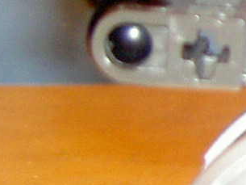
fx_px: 1863
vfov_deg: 5.7
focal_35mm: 262
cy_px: 0
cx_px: 661
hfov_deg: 7.0
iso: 200
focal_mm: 8
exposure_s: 1/8
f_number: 2.8
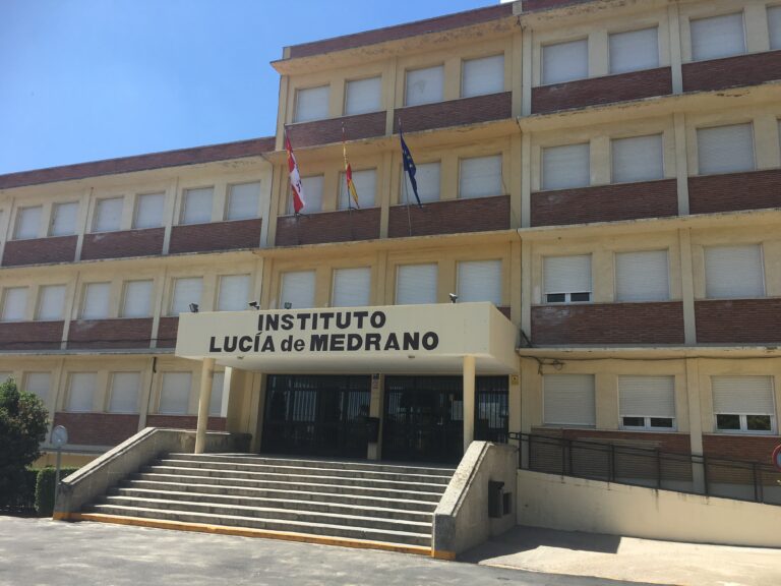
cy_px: 293
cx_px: 390
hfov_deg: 61.7
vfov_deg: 48.2
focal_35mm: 29
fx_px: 654
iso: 25
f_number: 2.2
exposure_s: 1/1166
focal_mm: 4.15
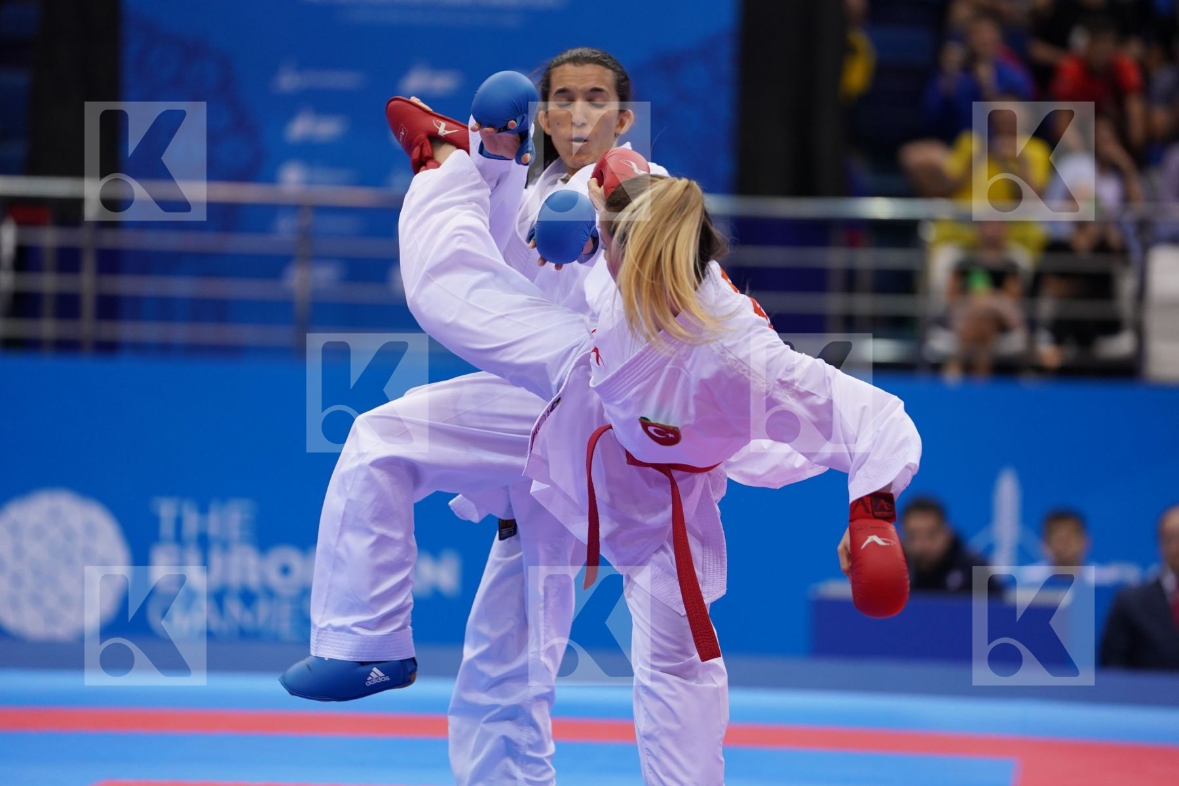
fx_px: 6549
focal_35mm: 200
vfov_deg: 6.9
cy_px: 393
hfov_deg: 10.3
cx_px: 590
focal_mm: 200
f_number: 2.8
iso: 1250
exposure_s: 1/1000
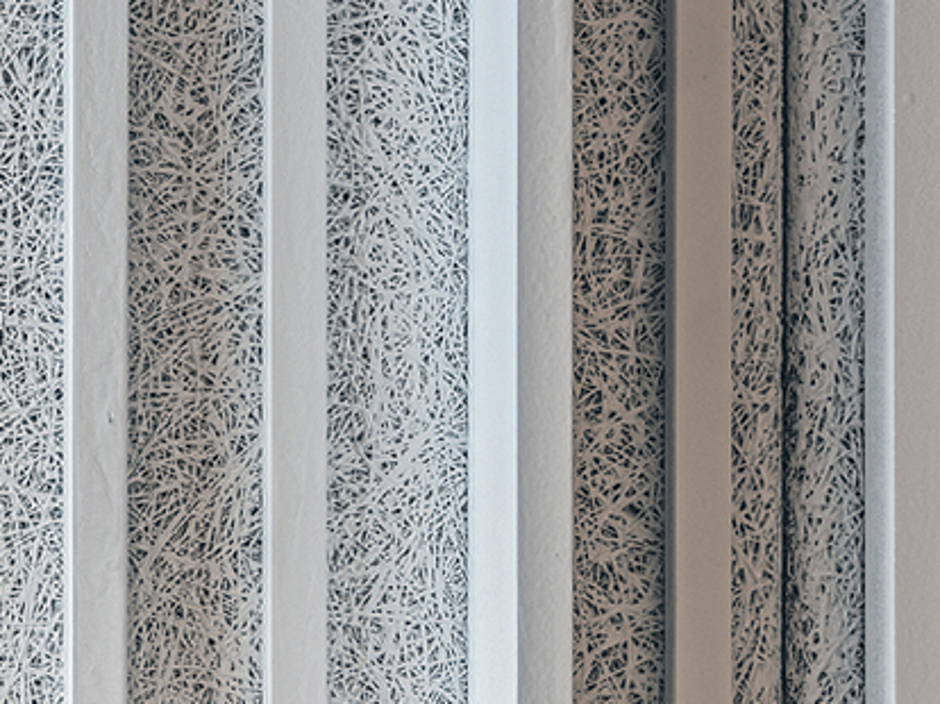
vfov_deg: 15.9
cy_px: 956
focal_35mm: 87
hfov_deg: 19.9
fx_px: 2361
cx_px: -404
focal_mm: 23
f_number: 11
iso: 100
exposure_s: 2
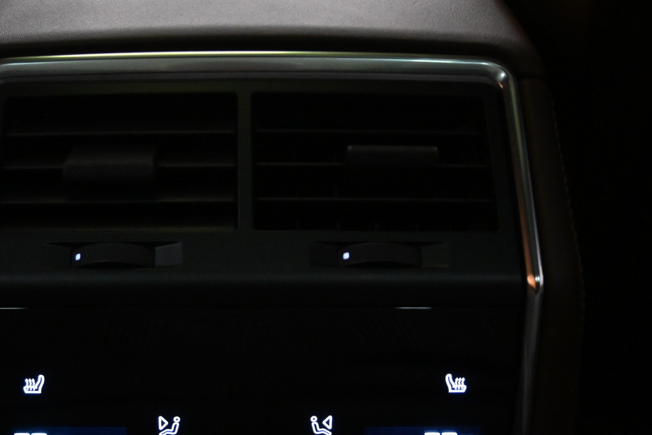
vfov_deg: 17.3
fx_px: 1417
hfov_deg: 25.8
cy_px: 322
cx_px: 242
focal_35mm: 78
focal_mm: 30.5
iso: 3200
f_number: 4.8
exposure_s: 1/80
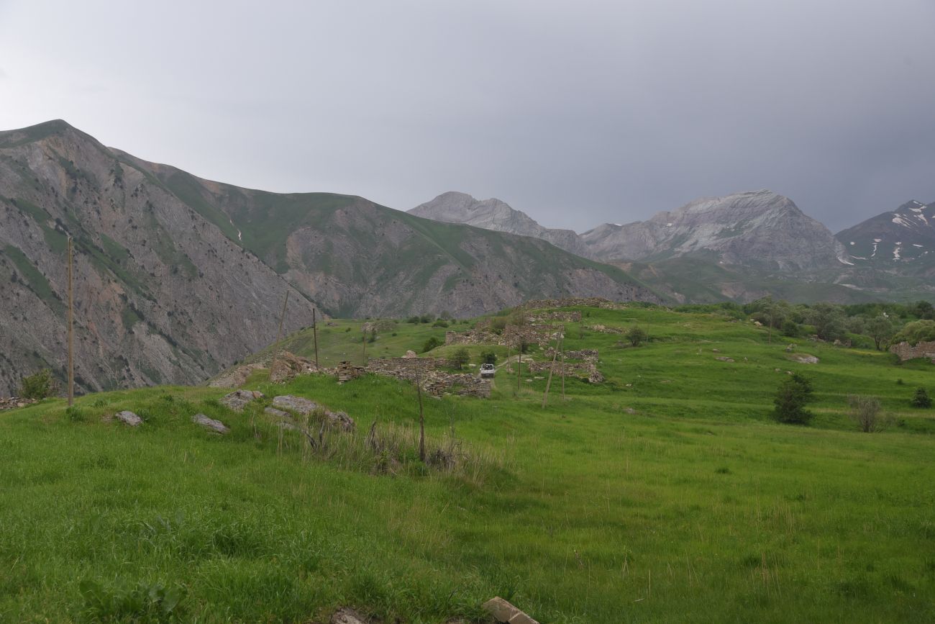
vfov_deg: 27.0
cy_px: 312
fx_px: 1299
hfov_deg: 39.6
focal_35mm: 50
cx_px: 468
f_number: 7.1
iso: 640
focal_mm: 50
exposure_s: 1/250
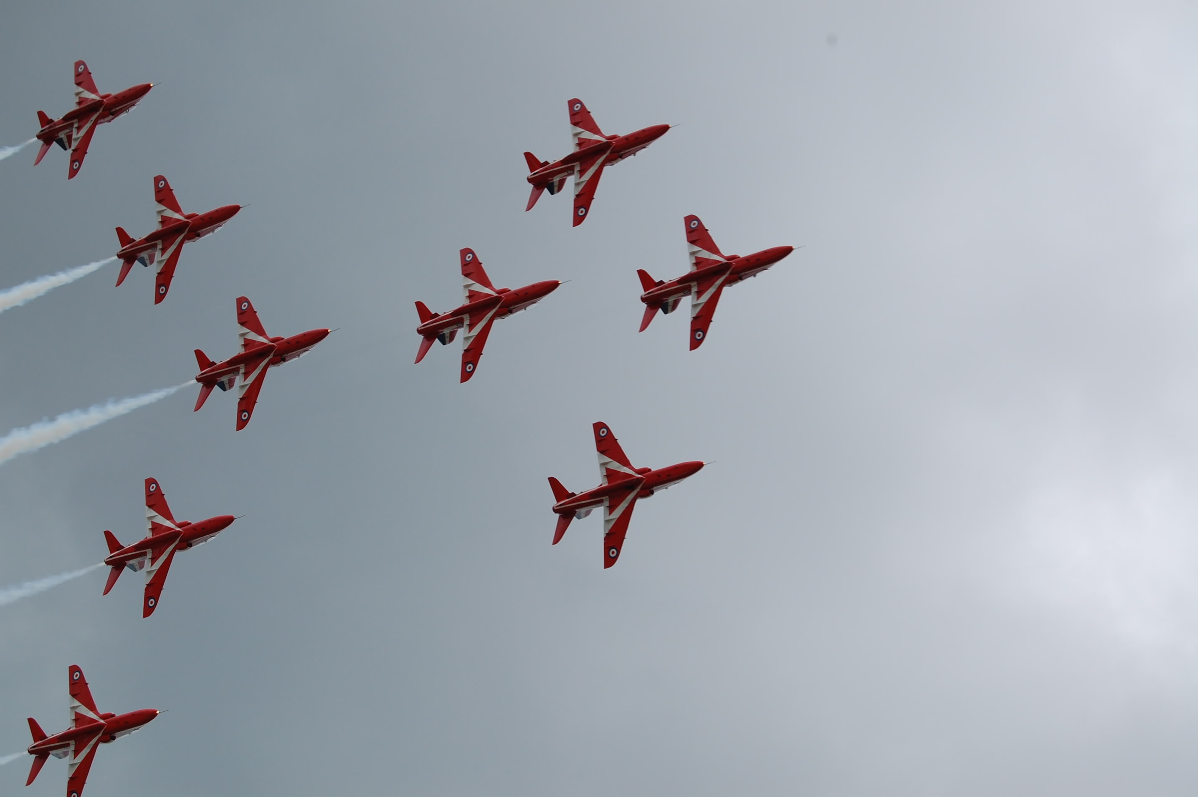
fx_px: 2743
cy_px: 398
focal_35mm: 82
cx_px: 599
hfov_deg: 24.6
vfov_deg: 16.5
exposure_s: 1/500
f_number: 11
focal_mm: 55
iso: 200
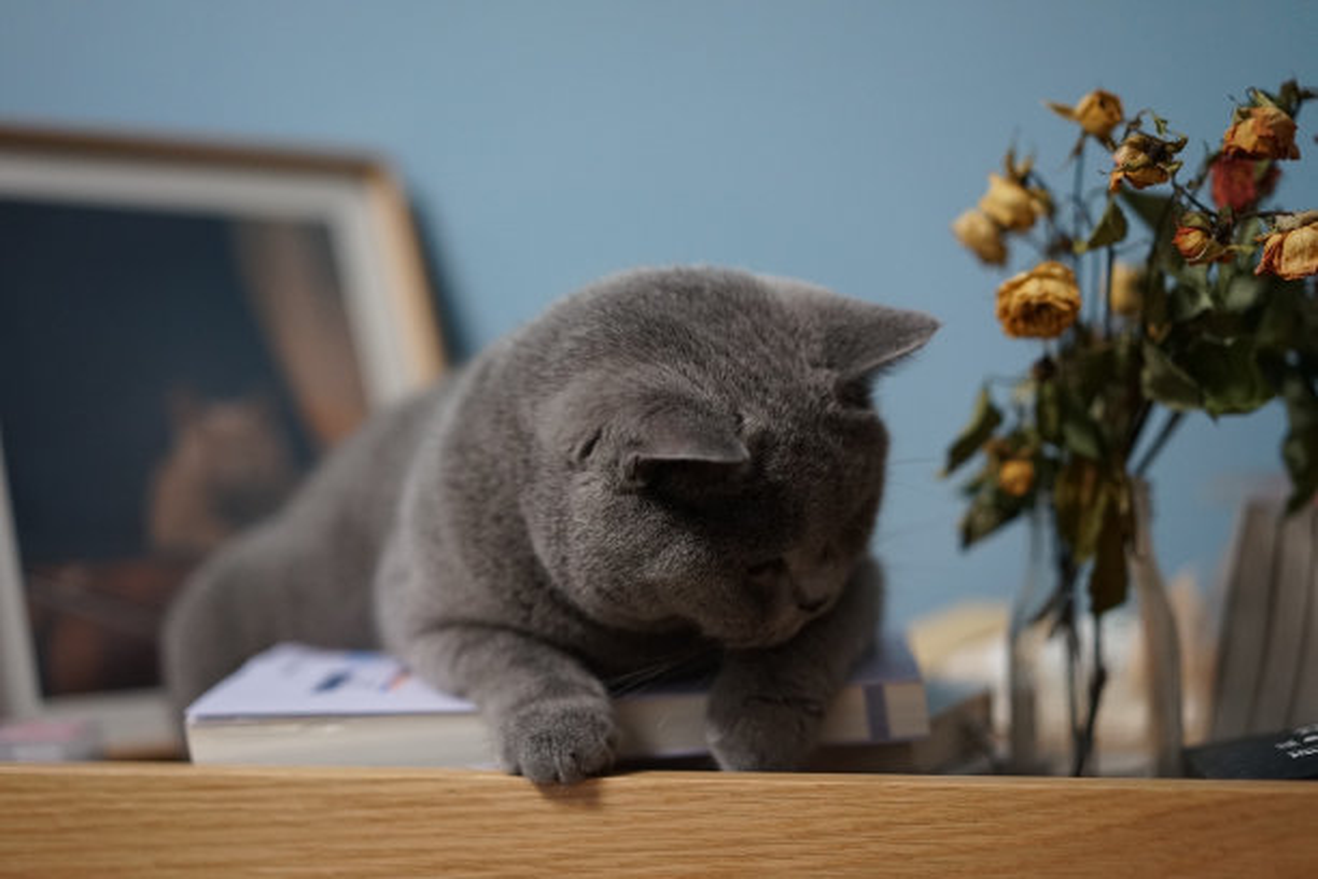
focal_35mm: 55
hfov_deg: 36.2
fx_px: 2013
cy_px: 440
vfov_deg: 24.6
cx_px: 659
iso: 1600
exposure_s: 1/160
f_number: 2
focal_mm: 55
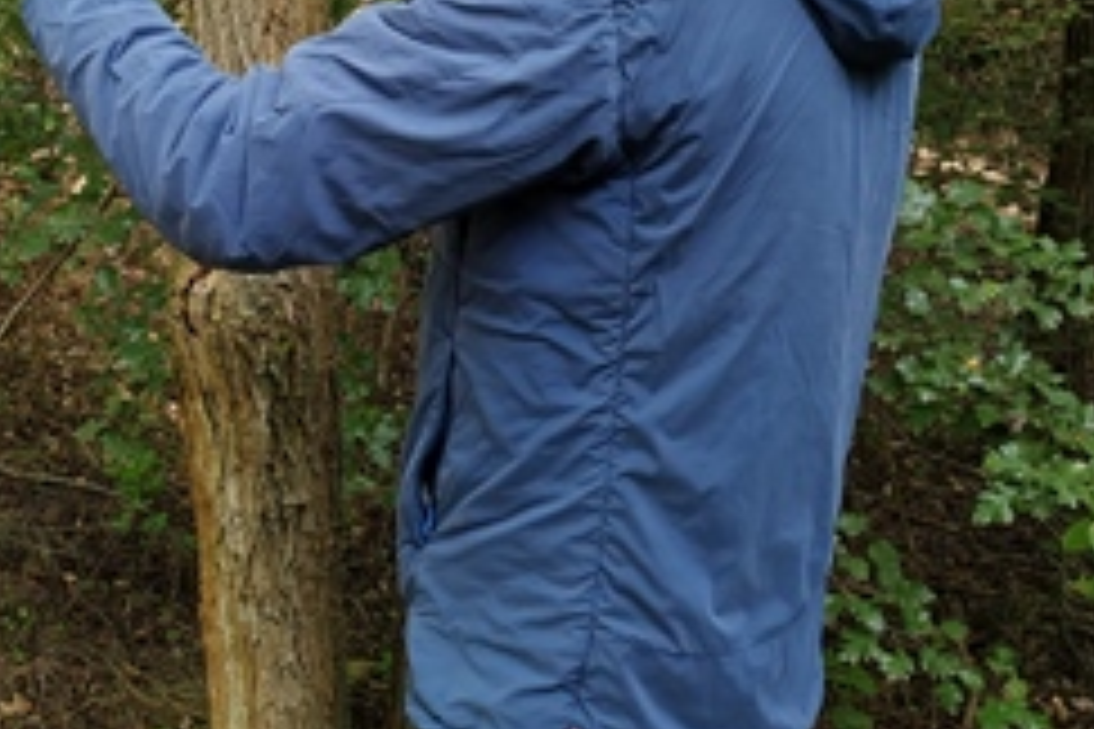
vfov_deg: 27.6
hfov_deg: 42.1
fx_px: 1398
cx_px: 347
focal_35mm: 46
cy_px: 9
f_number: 1.9
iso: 160
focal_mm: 3.94
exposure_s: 1/147
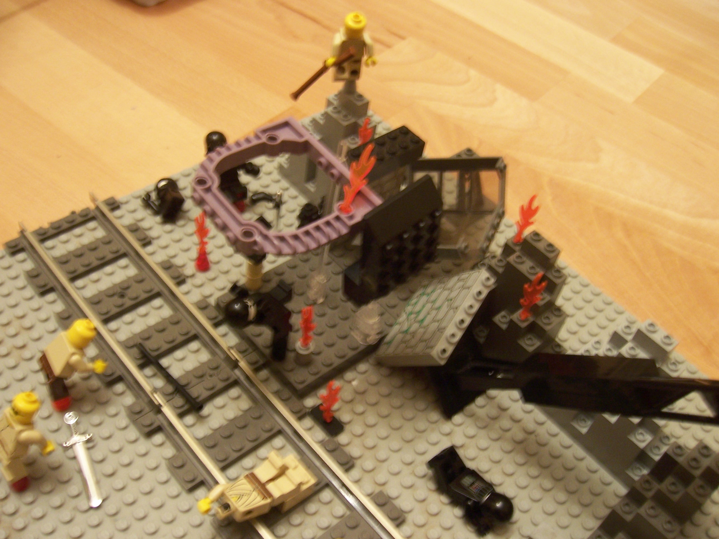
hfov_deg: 51.4
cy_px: 270
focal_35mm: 36
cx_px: 360
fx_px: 748
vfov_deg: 39.7
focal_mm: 6.2
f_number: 2.8
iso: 160
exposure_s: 1/10
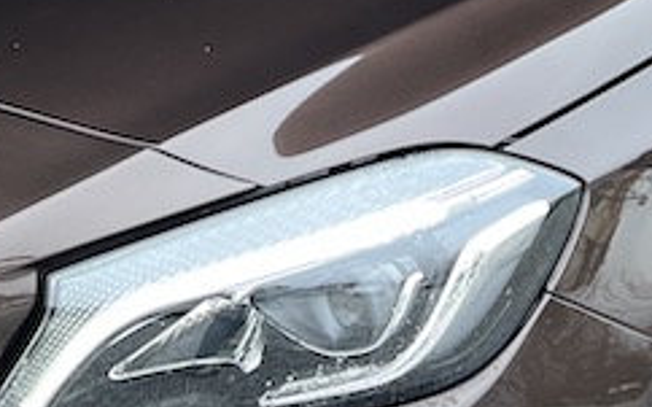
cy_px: -86
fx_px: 2025
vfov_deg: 11.2
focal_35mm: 114
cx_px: 167
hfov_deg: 18.2
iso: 40
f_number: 1.5
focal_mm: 5.7
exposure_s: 1/121
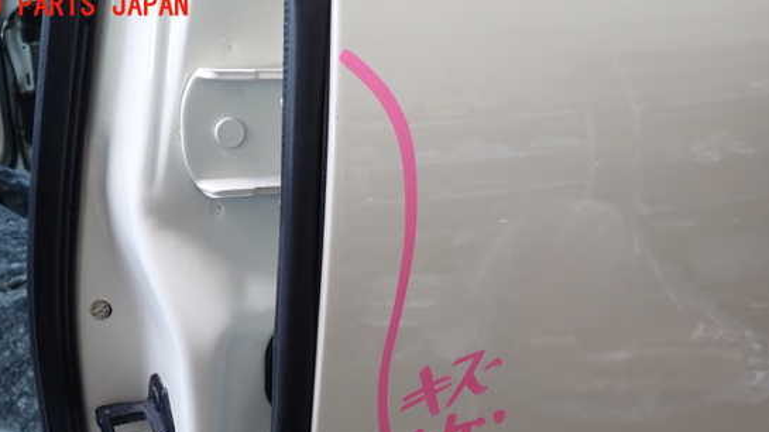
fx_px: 734
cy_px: 306
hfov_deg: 55.3
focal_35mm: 36
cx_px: 356
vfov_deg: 32.4
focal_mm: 5.4
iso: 100
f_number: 2.3
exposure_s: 1/80
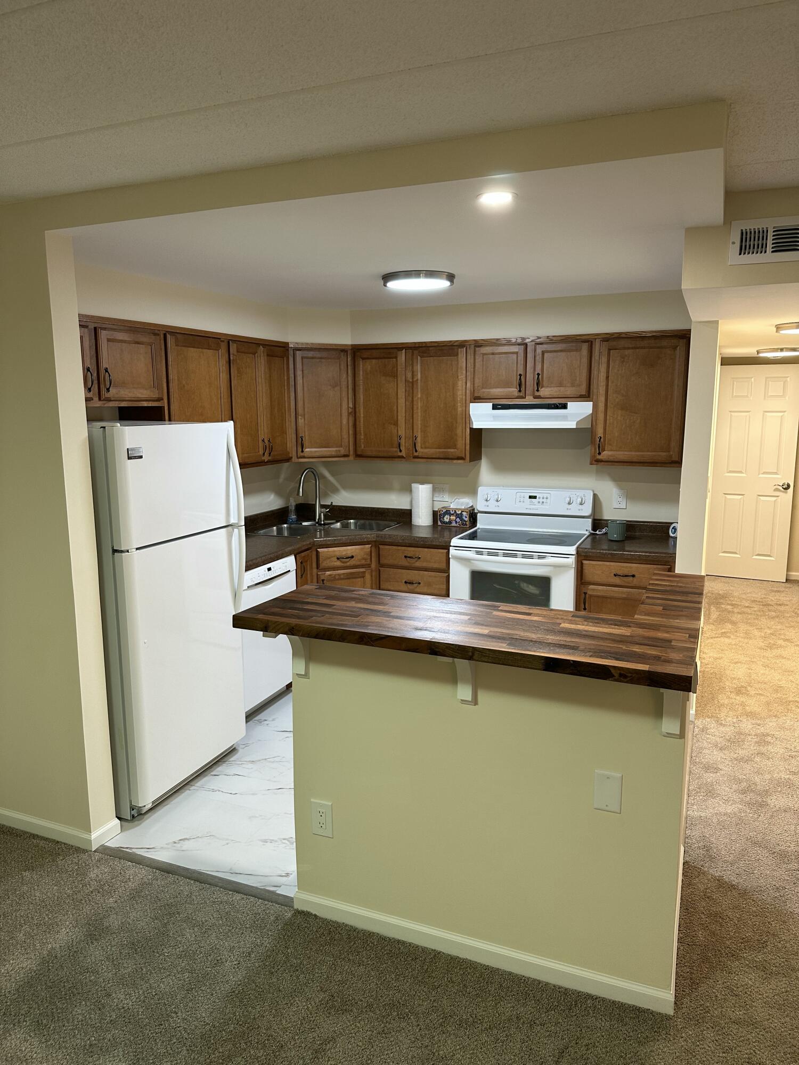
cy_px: 532
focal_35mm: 24
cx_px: 400
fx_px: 739
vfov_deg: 71.6
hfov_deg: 56.8
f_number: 1.78
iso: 125
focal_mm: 6.86
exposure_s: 1/60
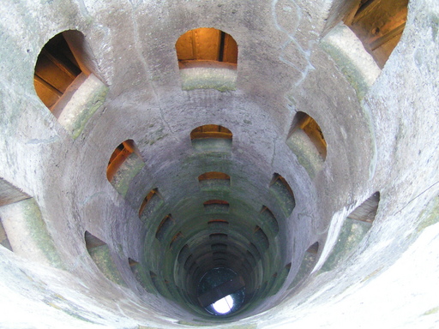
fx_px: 482
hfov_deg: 49.0
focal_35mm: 38
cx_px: 220
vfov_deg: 37.7
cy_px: 164
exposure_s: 1/2
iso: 200
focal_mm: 5.8
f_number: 2.8
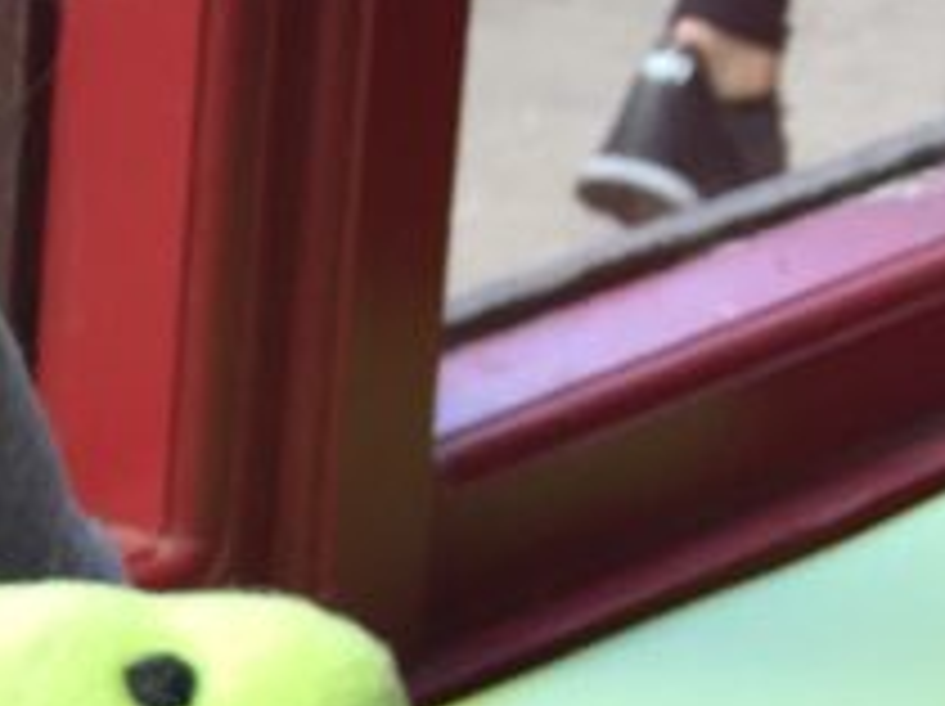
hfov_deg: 10.4
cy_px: 742
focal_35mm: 166
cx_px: -1282
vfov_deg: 8.9
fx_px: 4527
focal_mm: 4.15
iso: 32
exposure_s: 1/120
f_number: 2.2
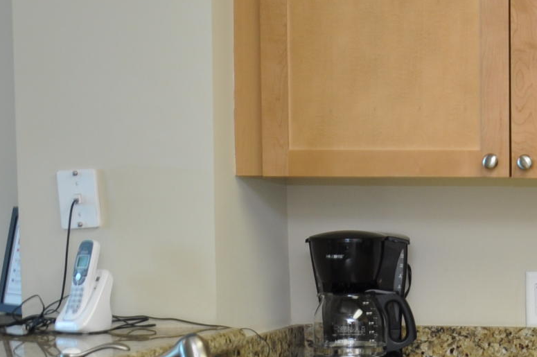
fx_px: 1817
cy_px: 311
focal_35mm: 122
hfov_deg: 15.1
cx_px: 900
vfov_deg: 11.2
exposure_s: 1/20
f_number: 3.8
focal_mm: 21
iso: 200
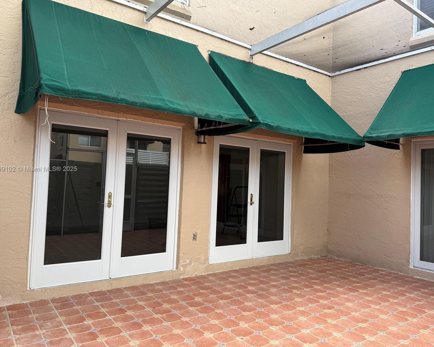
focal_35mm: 26
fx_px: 334
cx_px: 222
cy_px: 169
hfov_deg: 66.0
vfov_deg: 54.9
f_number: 1.78
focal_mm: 6.76
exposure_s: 1/410
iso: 80
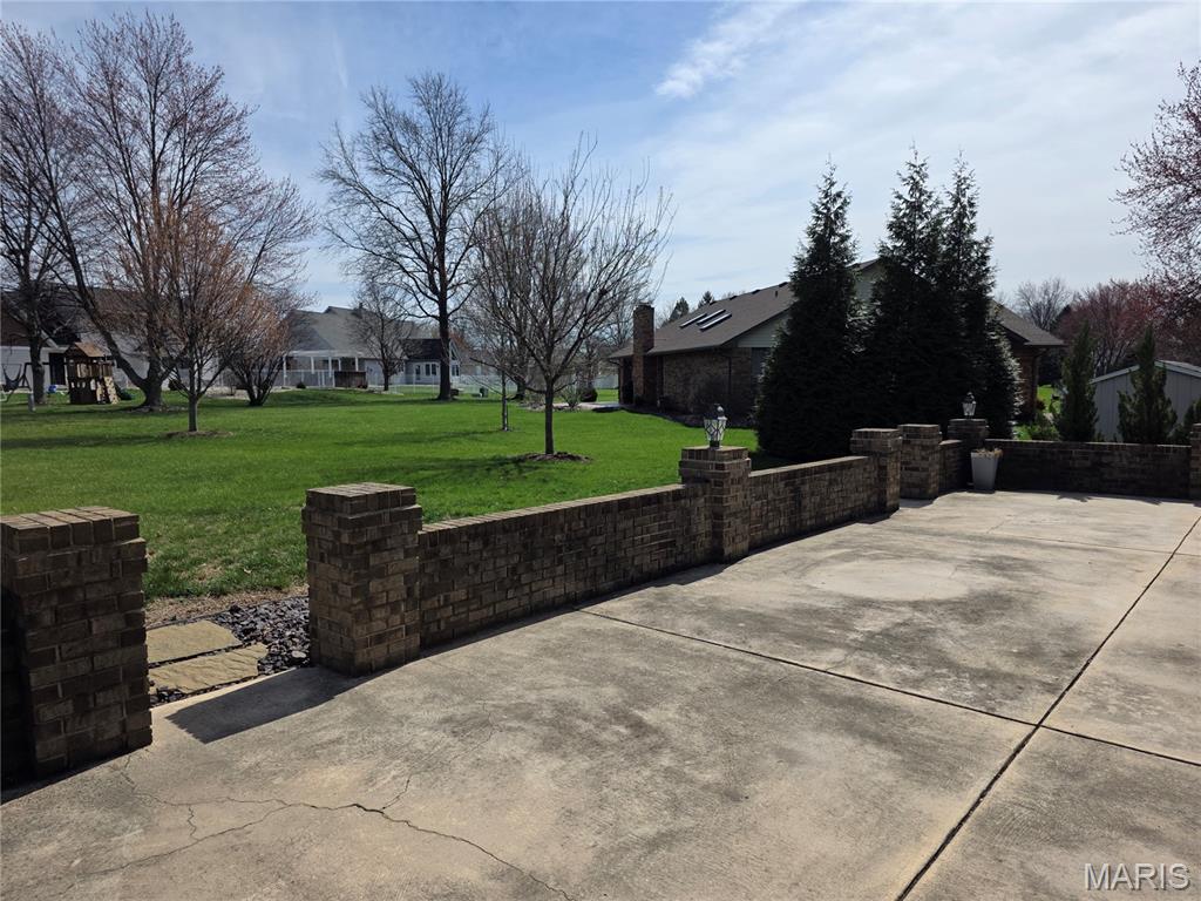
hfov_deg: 73.9
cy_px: 450
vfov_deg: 58.9
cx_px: 600
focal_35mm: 23
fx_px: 798
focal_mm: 6.3
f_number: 1.7
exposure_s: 1/7944
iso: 64
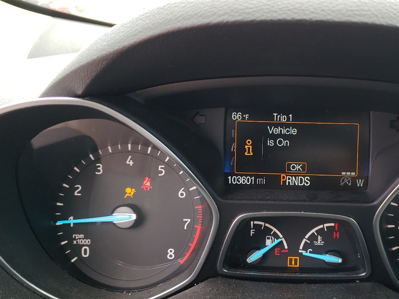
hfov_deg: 43.8
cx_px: 283
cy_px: 188
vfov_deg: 34.2
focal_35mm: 42
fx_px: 484
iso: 50
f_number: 1.5
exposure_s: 1/112
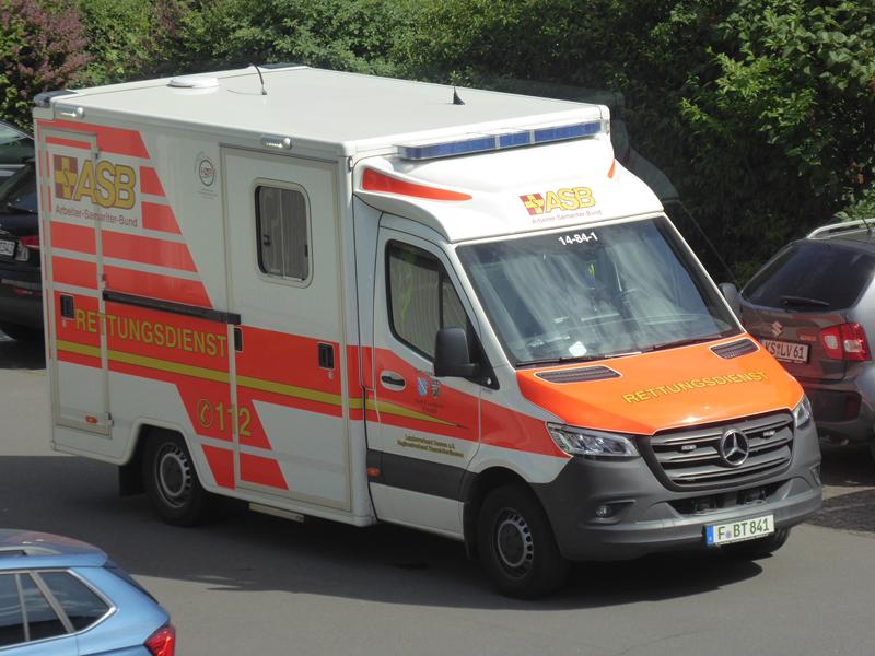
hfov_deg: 7.9
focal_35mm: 250
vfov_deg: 5.9
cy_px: 328
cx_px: 438
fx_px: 6319
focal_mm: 44.8
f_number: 5.6
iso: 160
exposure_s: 1/400
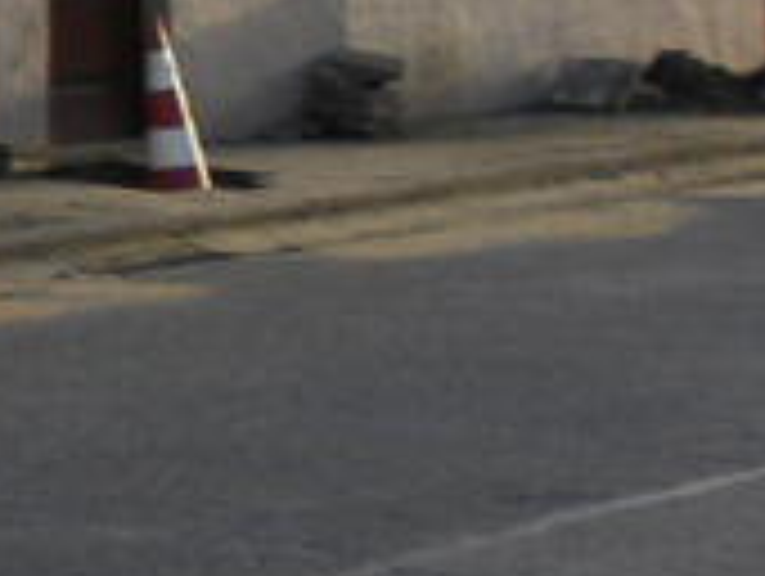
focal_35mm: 183
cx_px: -1318
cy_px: -576
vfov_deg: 7.8
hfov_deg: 9.2
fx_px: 4050
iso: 64
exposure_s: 1/292
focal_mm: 4.6
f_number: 2.8
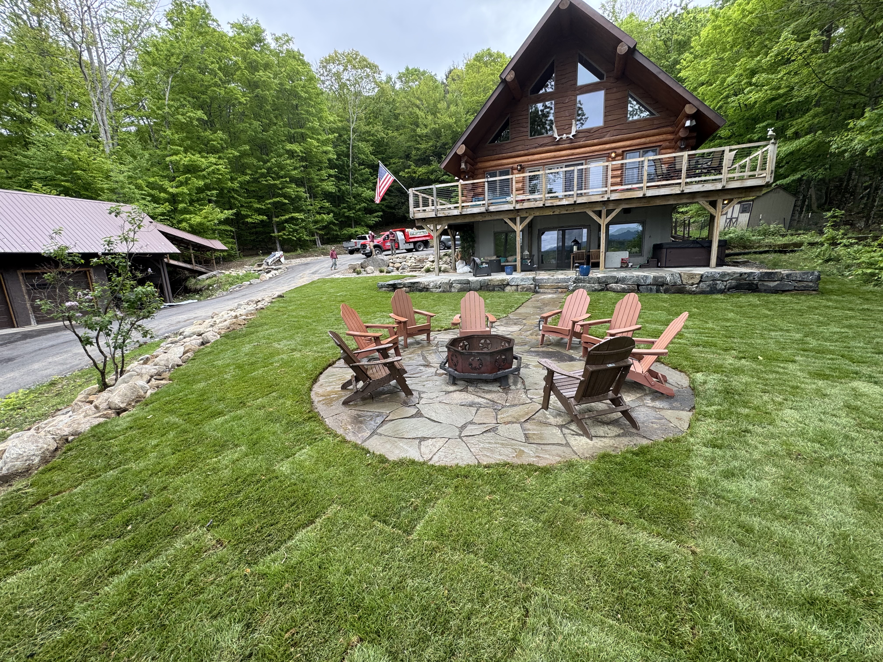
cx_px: 442
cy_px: 331
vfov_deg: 85.7
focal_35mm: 14
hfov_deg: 102.1
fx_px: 357
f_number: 2.2
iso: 40
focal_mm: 2.22
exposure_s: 1/116
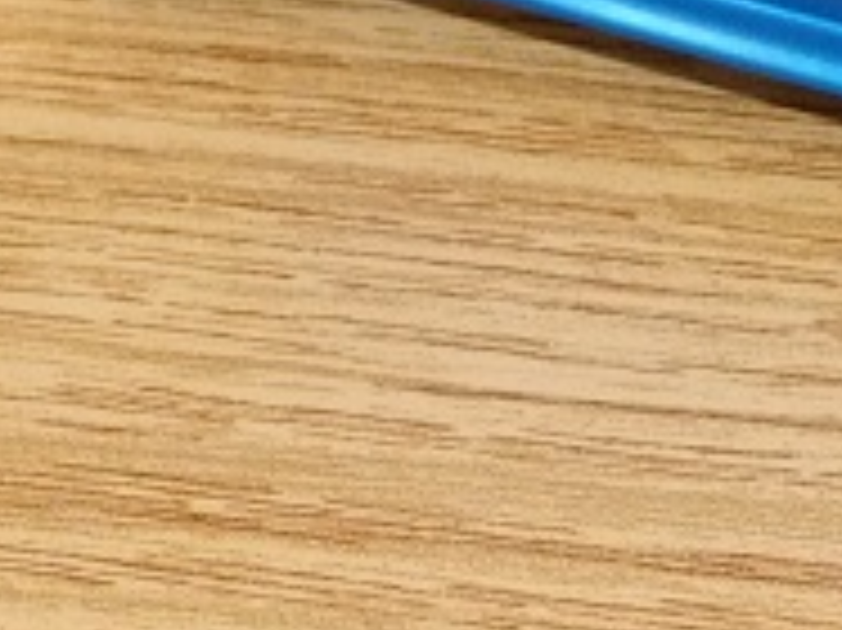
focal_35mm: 377
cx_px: 1130
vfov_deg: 3.9
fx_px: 9164
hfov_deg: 5.2
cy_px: -315
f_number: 3.4
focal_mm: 15.8
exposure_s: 1/60
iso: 200
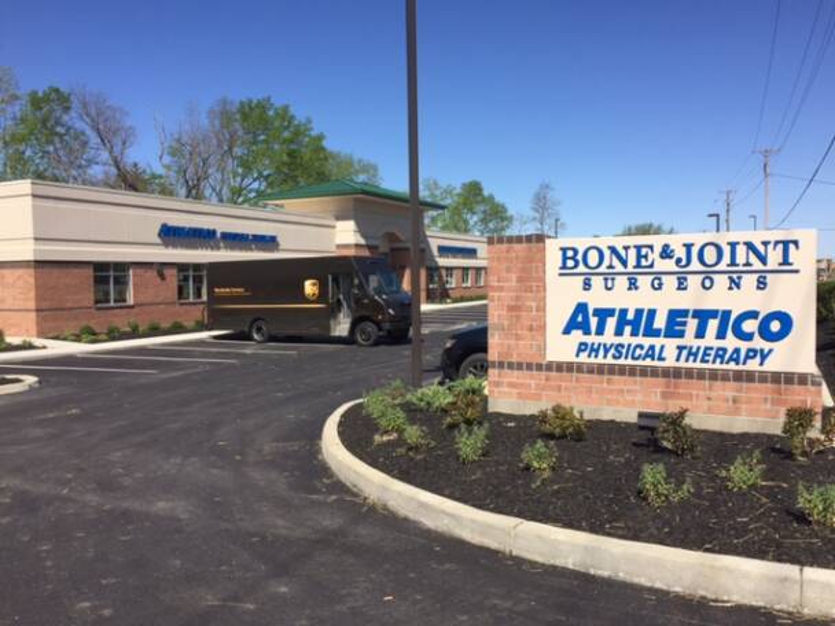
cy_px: 313
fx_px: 700
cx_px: 418
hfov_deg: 61.7
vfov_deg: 48.2
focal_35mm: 29
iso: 32
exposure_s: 1/2198
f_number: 2.2
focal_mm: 4.15
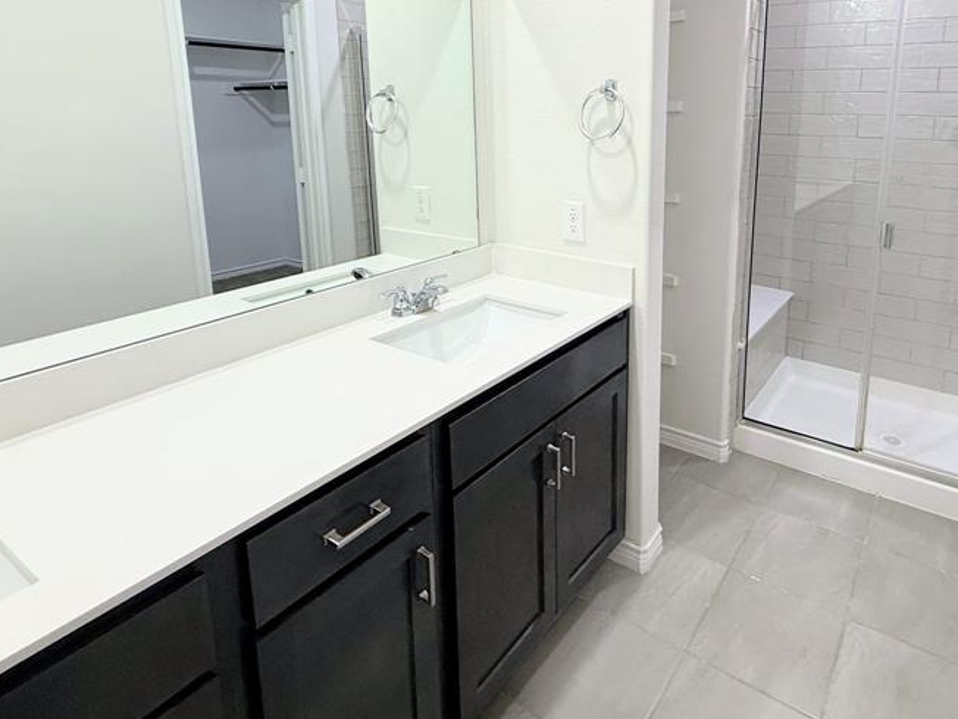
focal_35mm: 22
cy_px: 207
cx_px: 604
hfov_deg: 74.9
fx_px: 609
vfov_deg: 58.8
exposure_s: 1/120
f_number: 2.2
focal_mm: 2.22
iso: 200
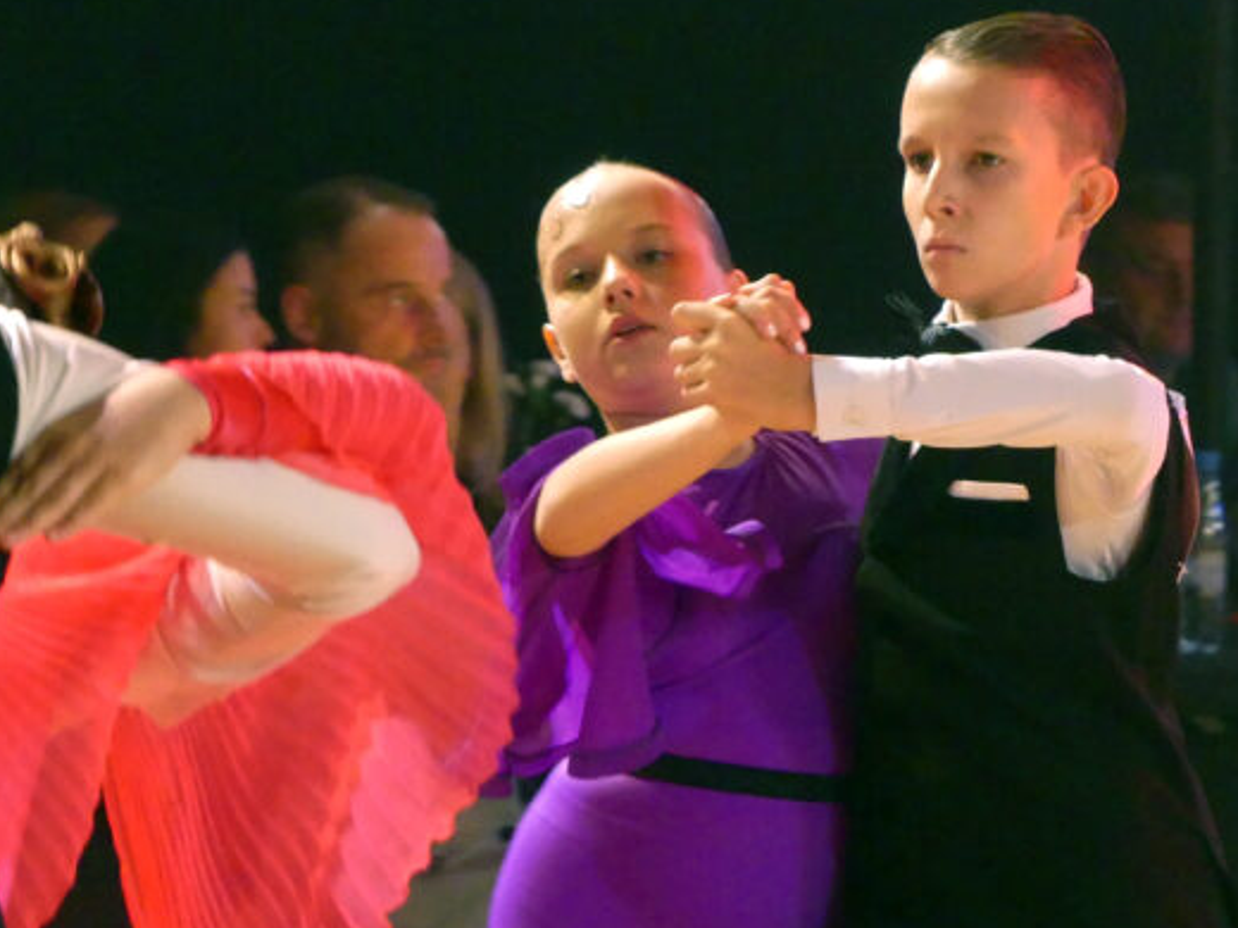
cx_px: 748
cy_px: 368
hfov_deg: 4.1
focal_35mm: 488
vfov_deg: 3.0
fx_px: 17453
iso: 1250
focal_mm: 60.8
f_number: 3.5
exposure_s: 1/100
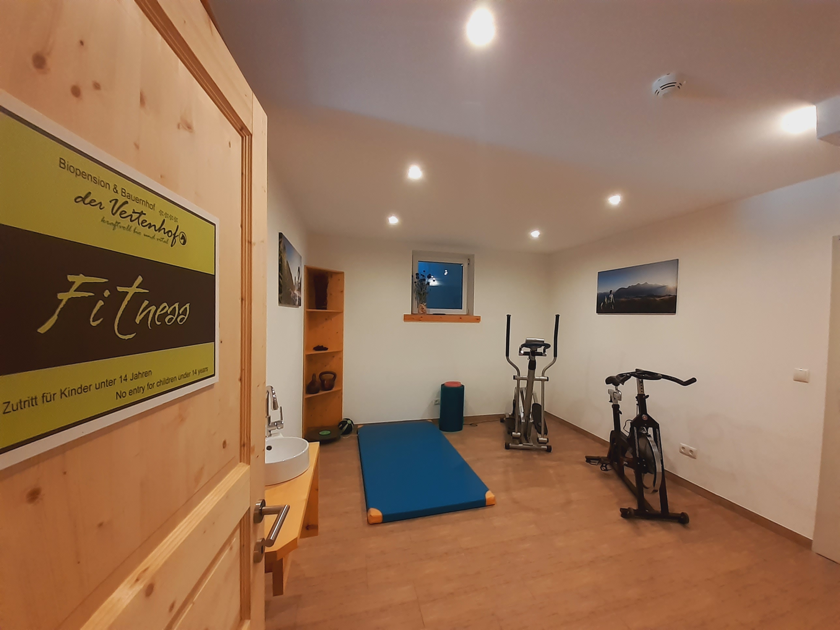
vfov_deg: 89.9
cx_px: 420
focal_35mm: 13
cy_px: 315
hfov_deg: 106.2
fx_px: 315
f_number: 2.2
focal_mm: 1.13
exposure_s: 1/10
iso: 125
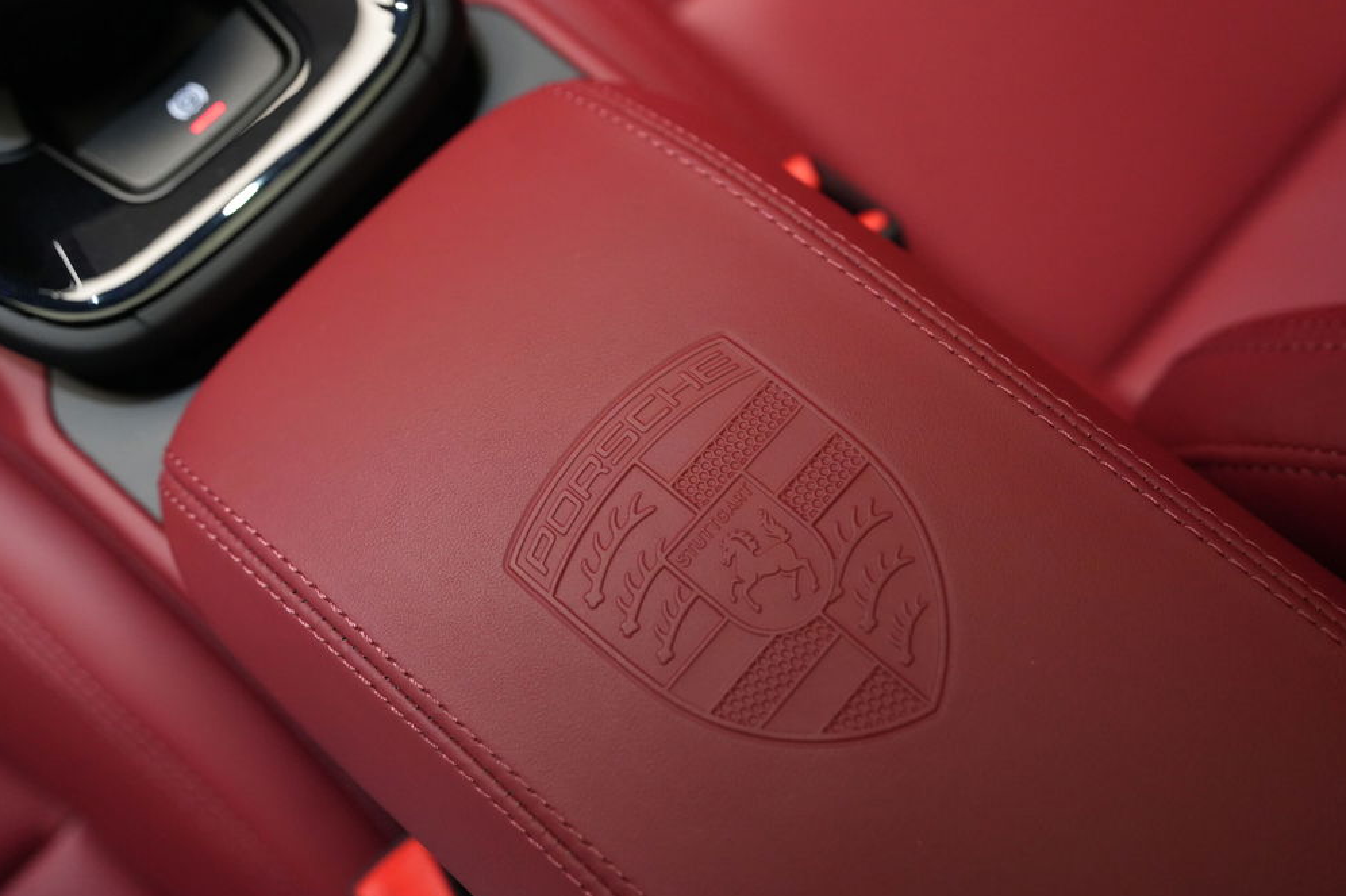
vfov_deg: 36.8
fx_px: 1345
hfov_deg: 53.2
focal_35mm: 36
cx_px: 688
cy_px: 458
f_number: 4
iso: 5000
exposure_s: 1/40
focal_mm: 35
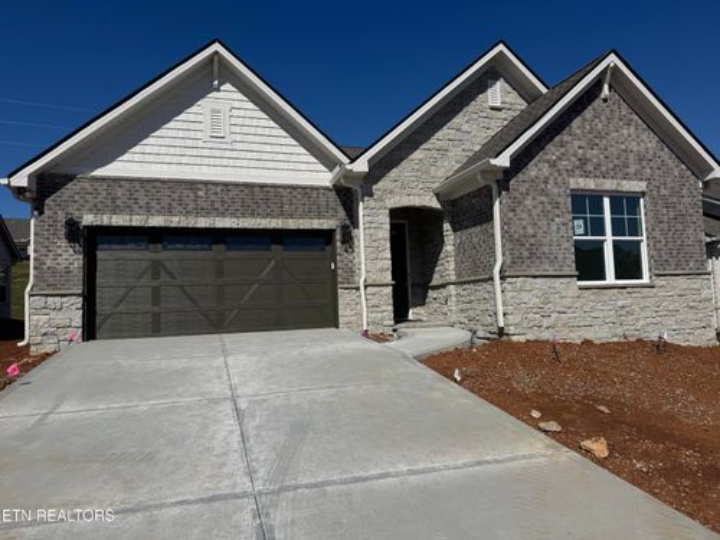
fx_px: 499
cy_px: 270
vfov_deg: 56.8
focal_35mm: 24
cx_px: 360
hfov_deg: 71.6
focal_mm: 6.76
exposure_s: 1/10417
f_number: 1.78
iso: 80
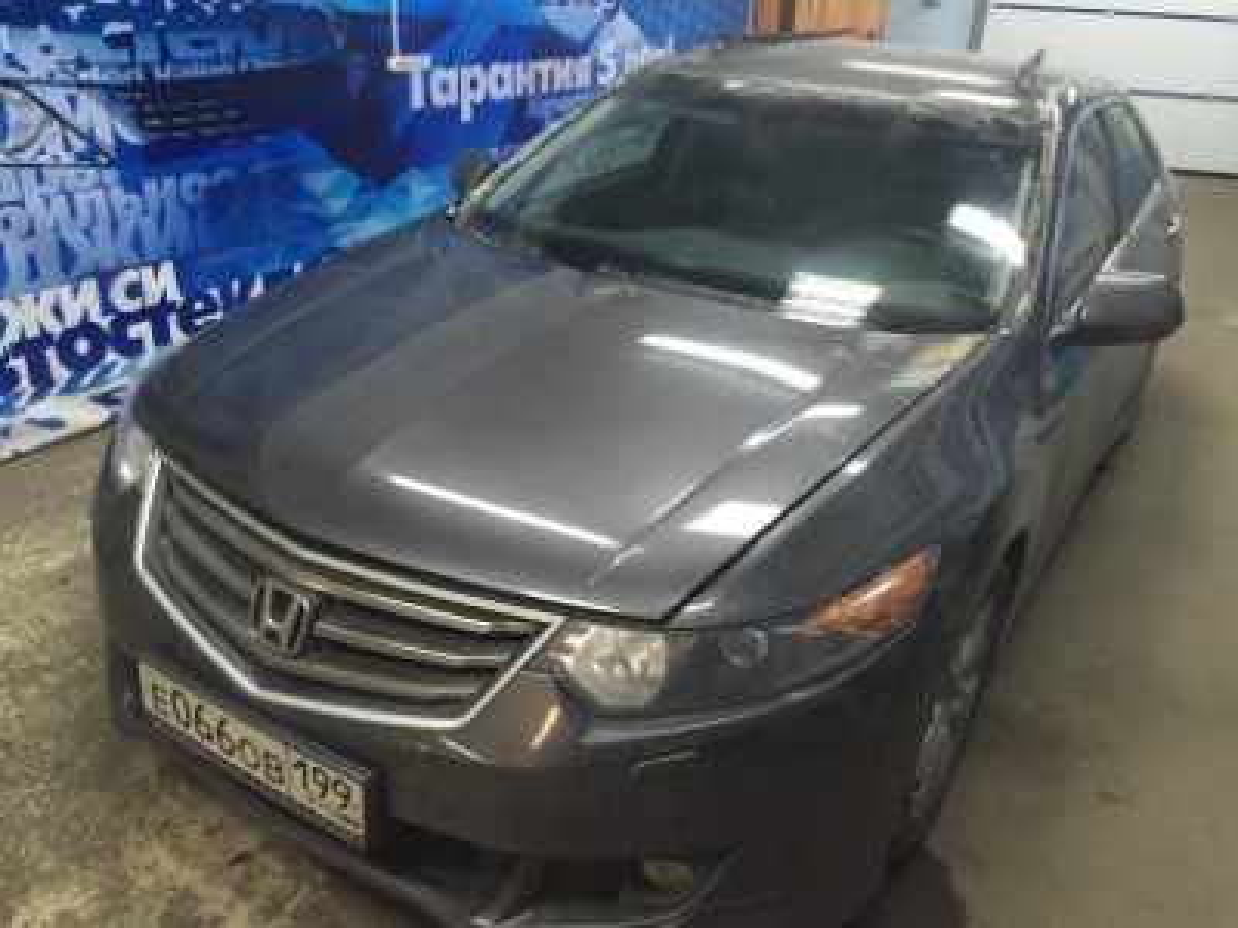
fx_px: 1037
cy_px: 464
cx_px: 619
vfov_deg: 48.2
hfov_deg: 61.7
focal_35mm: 29
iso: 250
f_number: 2.2
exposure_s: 1/33
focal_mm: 4.15
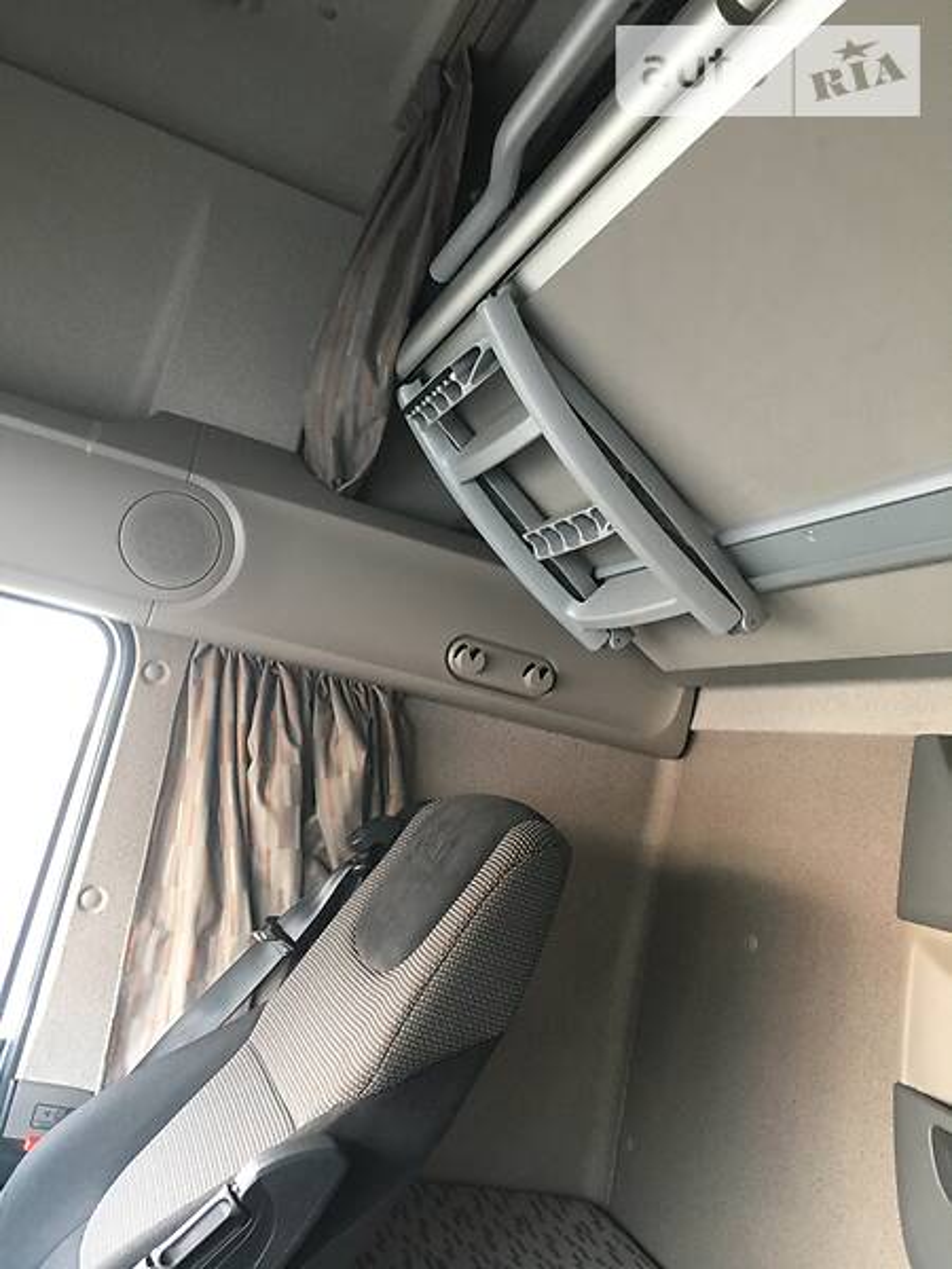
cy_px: 634
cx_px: 476
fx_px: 1063
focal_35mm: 29
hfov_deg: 48.2
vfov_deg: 61.7
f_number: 2.2
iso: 160
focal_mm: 4.2
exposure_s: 1/33
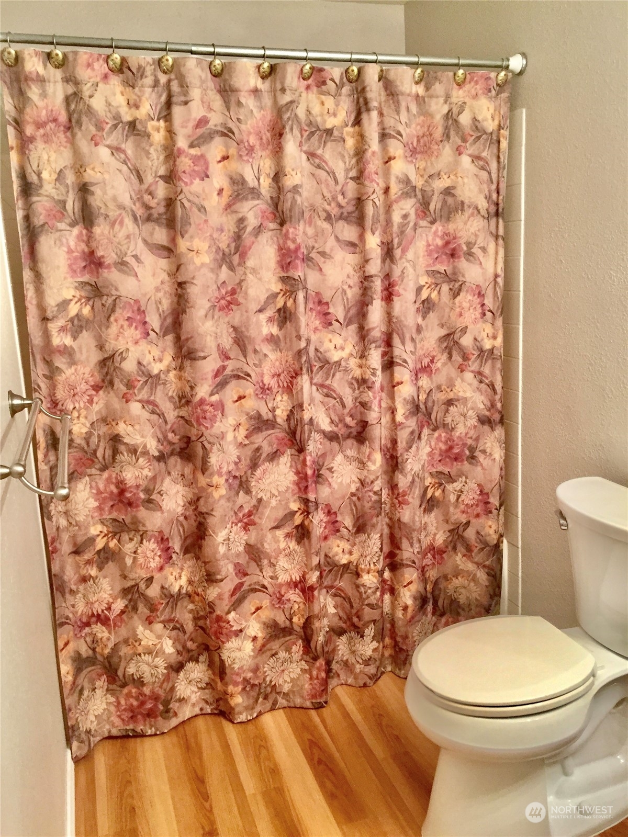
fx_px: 701
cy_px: 418
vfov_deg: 61.7
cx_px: 314
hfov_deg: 48.2
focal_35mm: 29
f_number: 2.2
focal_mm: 4.15
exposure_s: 1/30
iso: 100
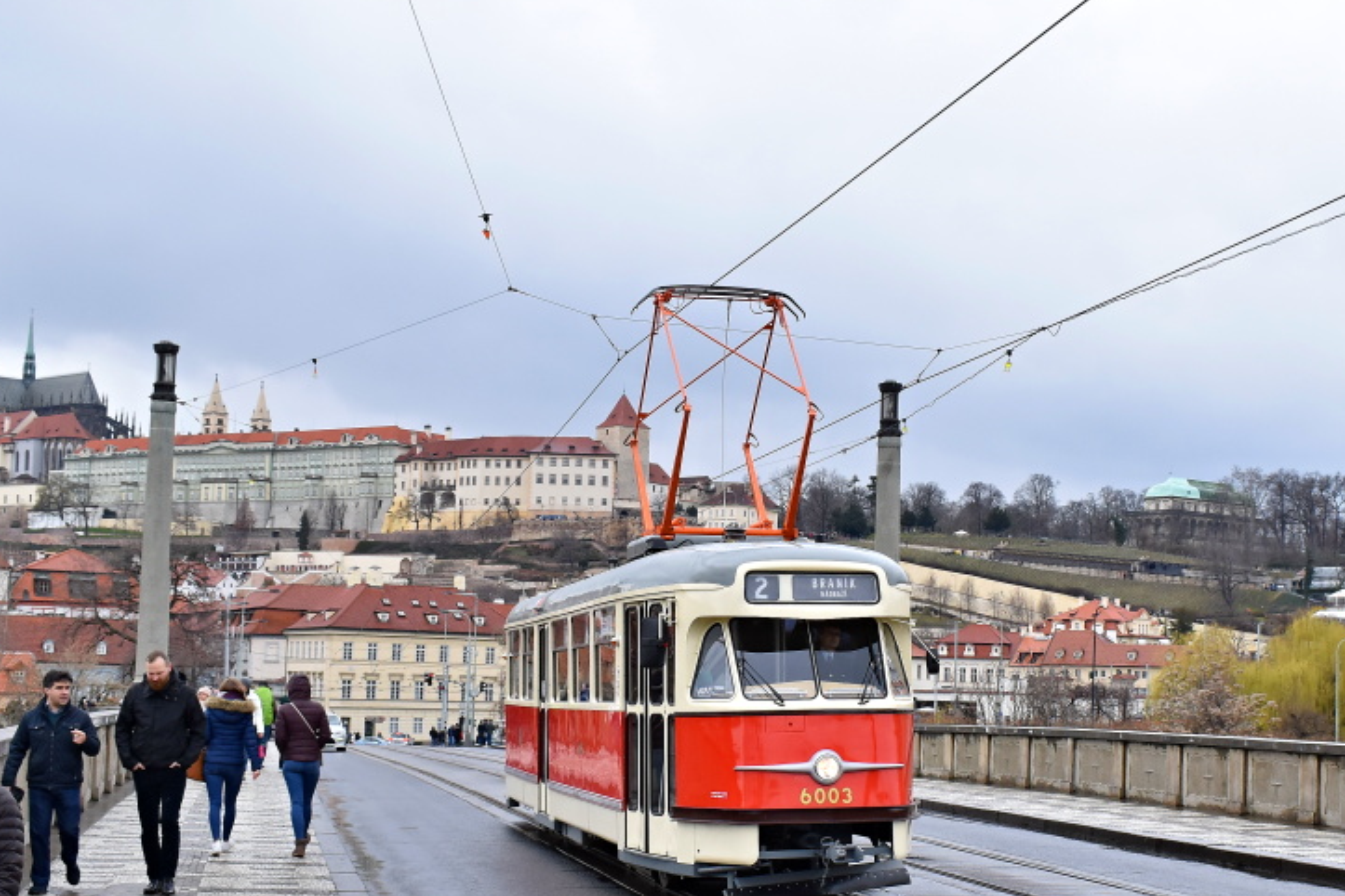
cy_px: 592
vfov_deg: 26.3
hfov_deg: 38.8
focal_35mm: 51
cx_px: 776
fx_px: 1905
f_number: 7.1
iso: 400
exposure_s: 1/500
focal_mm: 24
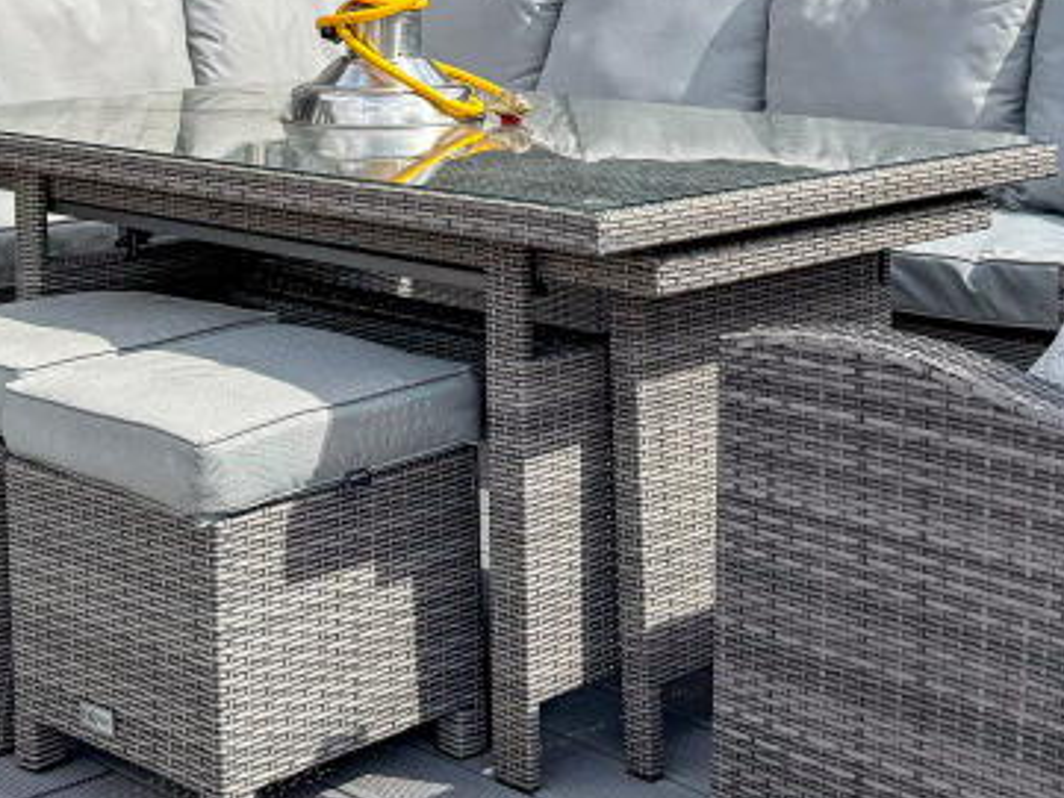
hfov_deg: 28.5
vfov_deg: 20.7
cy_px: -65
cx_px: 548
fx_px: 2091
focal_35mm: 68
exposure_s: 1/2200
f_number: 1.8
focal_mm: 6.76
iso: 80
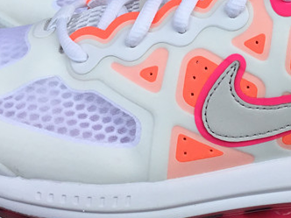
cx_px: 238
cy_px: 68
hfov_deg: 22.9
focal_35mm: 84
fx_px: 706
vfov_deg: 17.5
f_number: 2.4
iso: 25
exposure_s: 1/727
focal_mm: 3.3
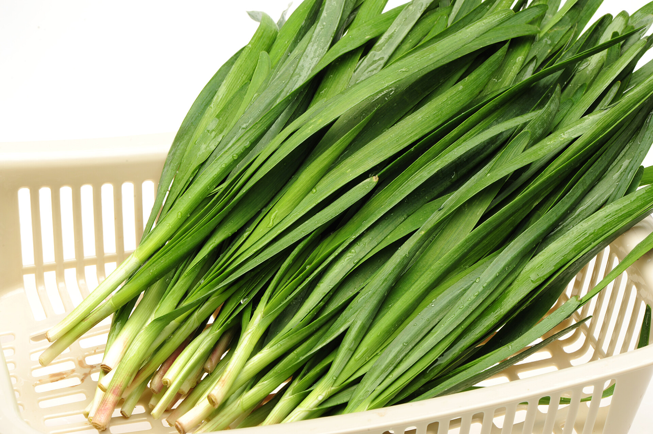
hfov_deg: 19.5
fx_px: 1904
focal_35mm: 105
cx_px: 326
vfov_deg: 13.0
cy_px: 217
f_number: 20
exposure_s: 1/125
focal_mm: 105
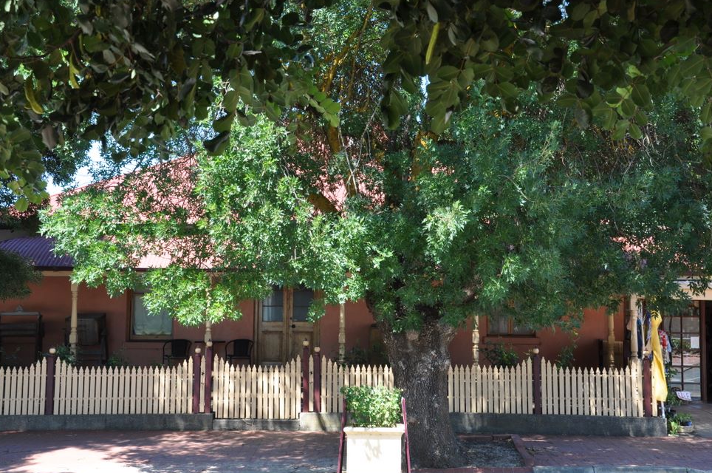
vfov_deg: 26.4
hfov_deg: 38.9
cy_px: 248
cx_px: 372
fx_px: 1007
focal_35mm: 51
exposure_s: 1/80
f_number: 9
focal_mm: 32
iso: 200
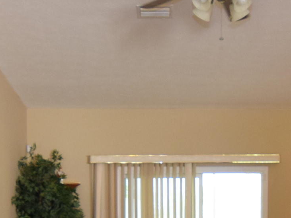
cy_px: 260
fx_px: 546
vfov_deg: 21.1
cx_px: 168
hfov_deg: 29.8
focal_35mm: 65
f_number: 4.5
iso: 800
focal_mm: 11
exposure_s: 1/80
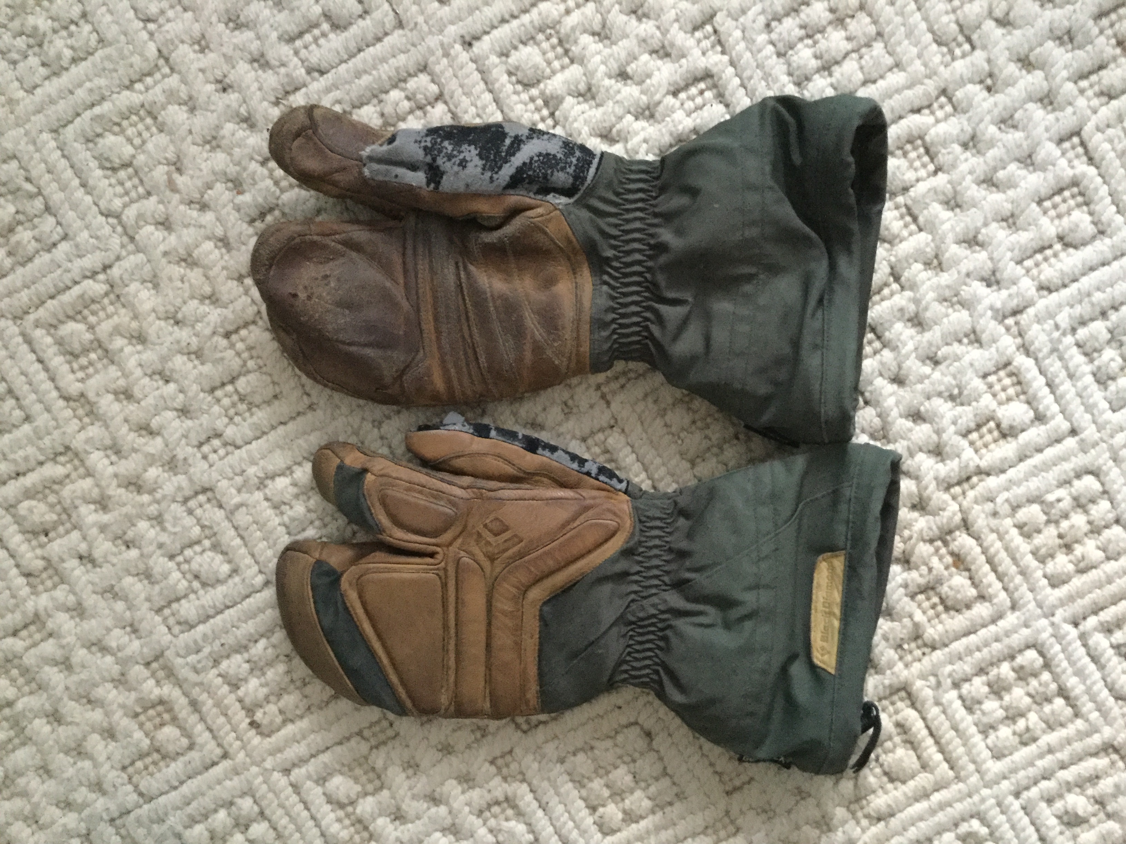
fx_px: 1008
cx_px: 563
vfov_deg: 45.4
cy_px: 422
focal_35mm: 31
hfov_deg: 58.4
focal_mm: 3.3
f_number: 2.4
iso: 500
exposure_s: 1/15
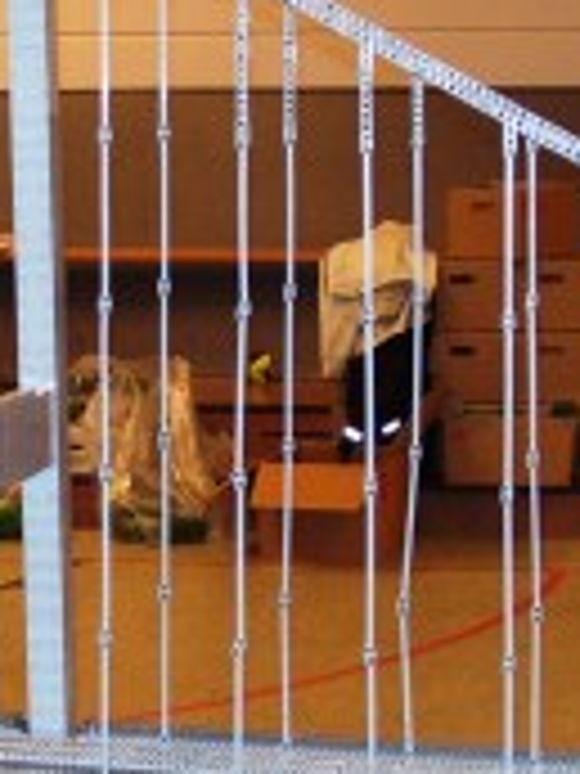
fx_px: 3262
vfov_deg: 13.5
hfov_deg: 10.1
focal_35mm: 146
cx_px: -4
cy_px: 495
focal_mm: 9.4
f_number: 3.4
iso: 160
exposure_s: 1/60
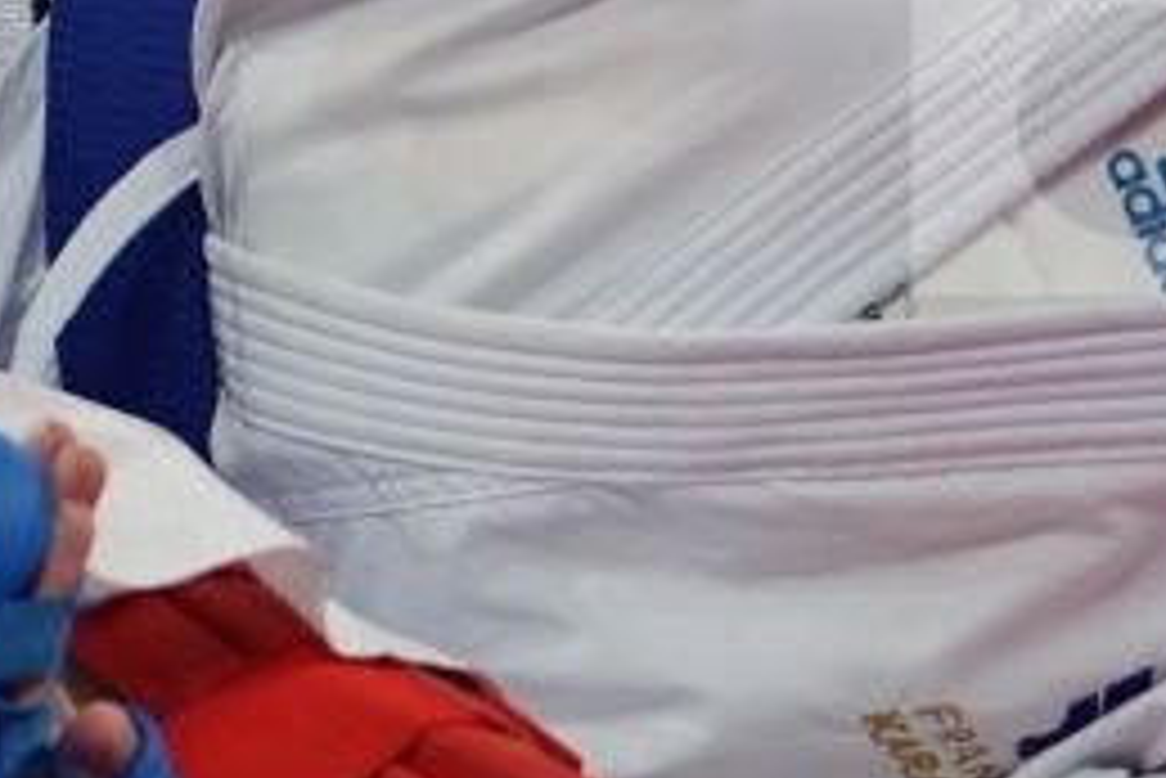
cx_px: -194
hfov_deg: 1.5
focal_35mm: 1389
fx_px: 45011
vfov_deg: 1.0
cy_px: -112
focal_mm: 200
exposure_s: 1/1000
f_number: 2.8
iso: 1000
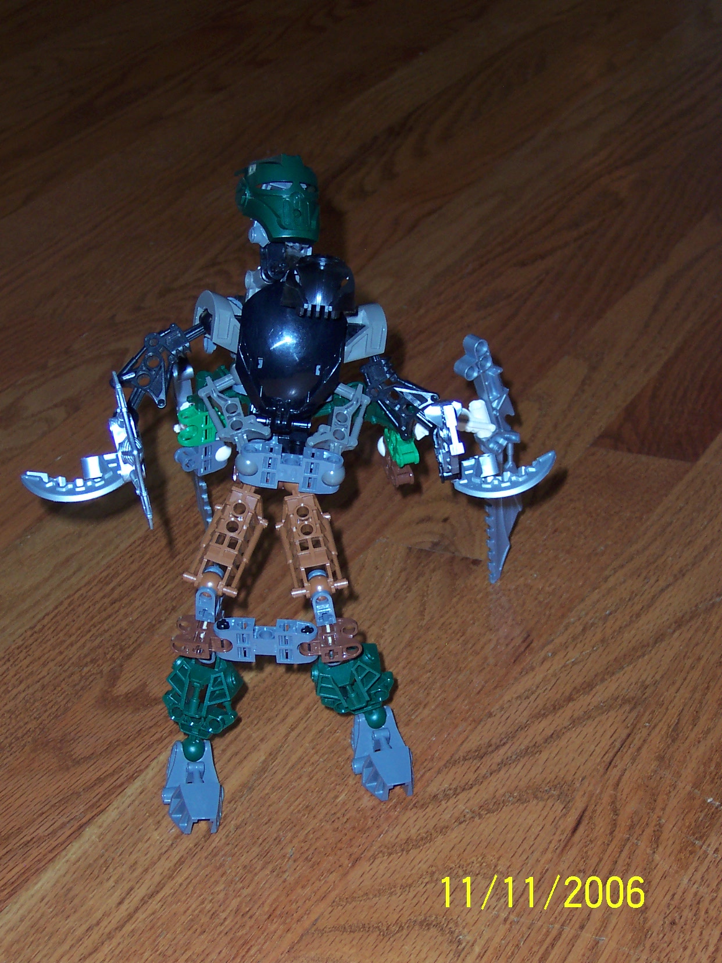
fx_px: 2725
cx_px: 361
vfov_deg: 20.0
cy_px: 482
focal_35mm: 98
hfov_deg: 15.1
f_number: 4
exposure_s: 1/90
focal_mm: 15.2
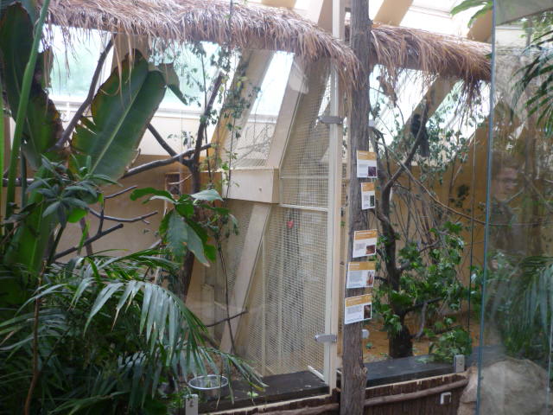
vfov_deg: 42.9
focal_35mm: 33
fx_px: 527
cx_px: 276
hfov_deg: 55.4
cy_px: 208
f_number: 2.8
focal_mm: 5.5
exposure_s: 1/40
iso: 100
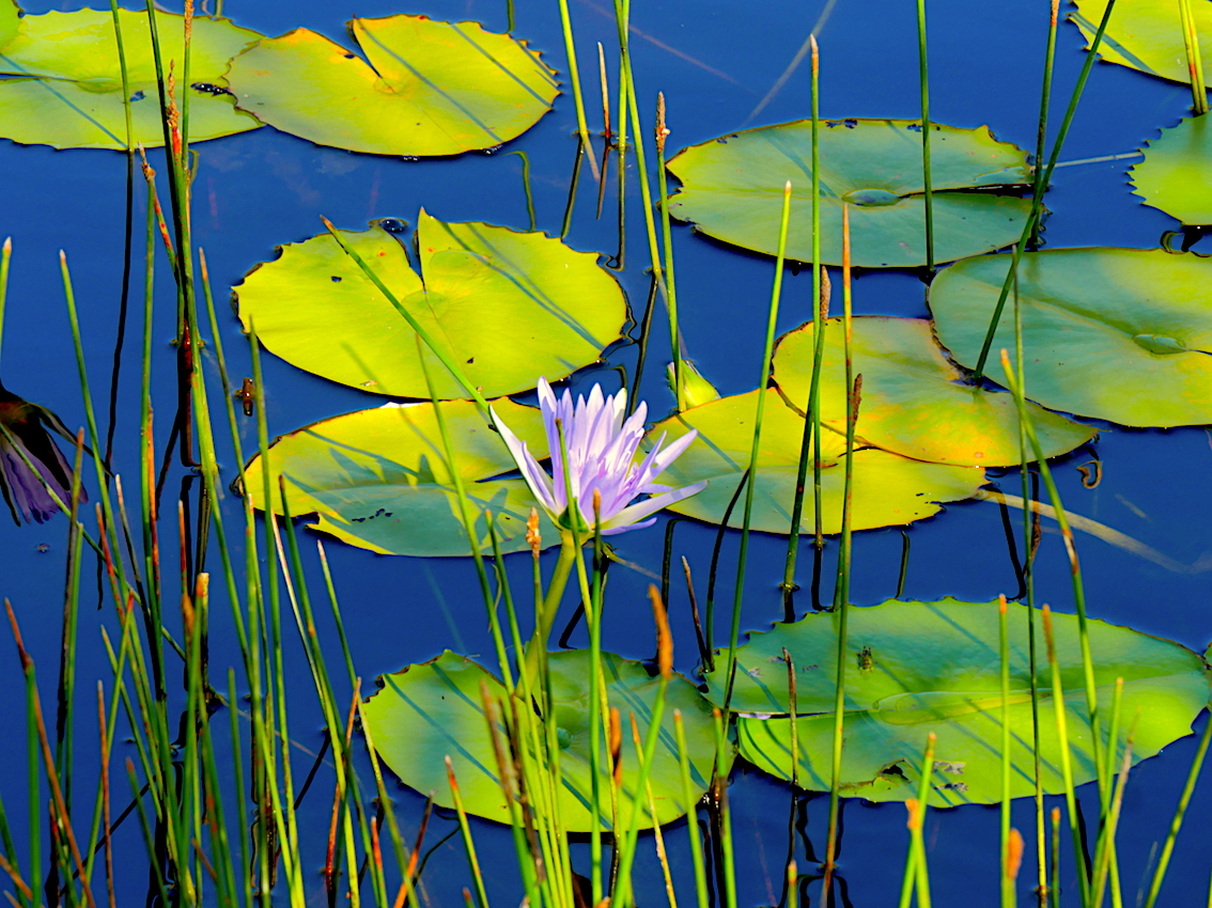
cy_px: 454
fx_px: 9801
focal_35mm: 280
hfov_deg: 7.1
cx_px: 606
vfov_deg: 5.3
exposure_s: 1/60
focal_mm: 140
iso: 200
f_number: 13
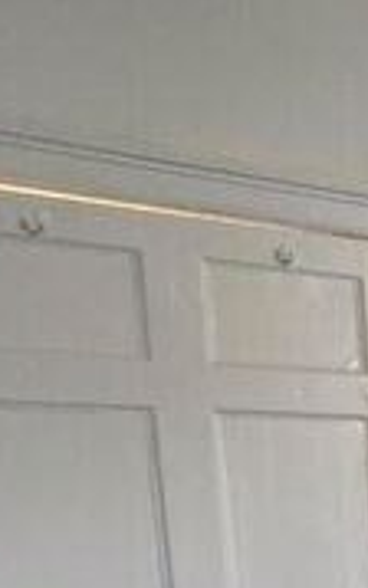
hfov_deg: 11.3
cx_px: 1109
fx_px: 1058
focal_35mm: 66
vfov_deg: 28.6
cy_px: 619
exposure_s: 1/25
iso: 125
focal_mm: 2.35
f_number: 2.2
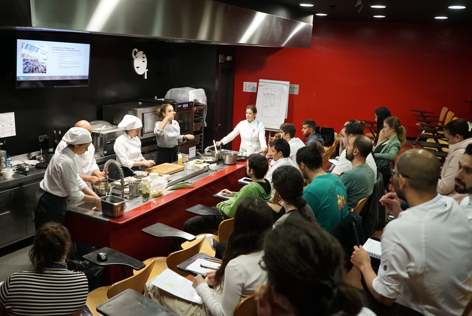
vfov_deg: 38.9
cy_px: 158
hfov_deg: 55.8
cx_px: 236
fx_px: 446
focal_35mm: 34
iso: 5000
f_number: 4
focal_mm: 34
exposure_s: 1/160
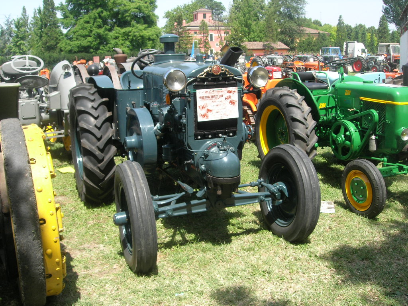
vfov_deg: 37.7
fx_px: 448
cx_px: 204
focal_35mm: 38
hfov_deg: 49.0
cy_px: 153
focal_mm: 7.8
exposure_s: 1/228
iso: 64
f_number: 4.8
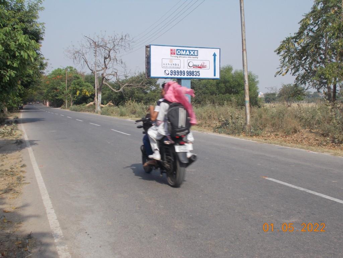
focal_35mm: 44
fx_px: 436
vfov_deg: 32.9
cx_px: 172
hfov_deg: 42.9
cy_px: 129
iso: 80
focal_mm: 7.9
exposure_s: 1/100
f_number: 10.6
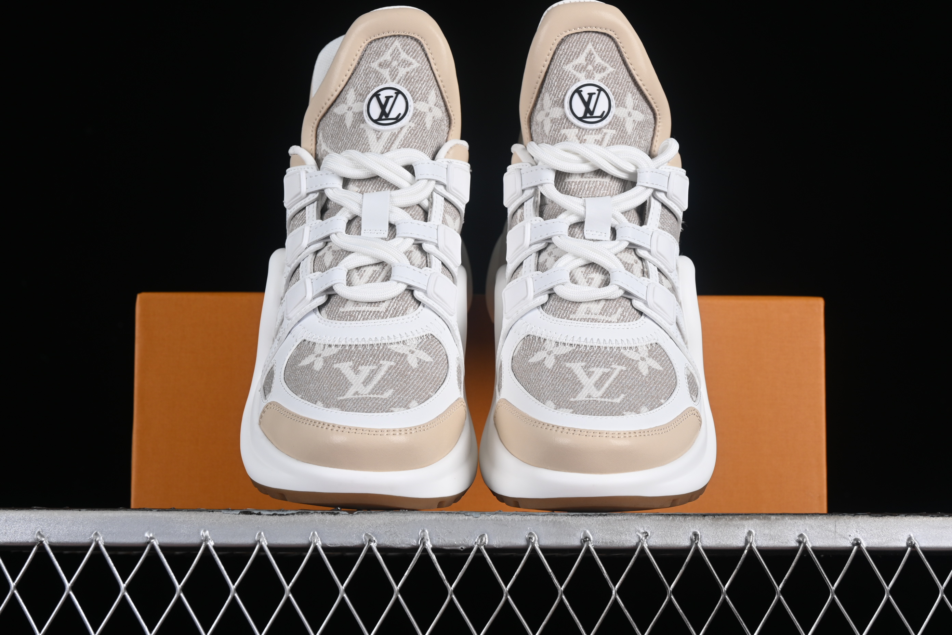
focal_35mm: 75
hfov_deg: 27.0
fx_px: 1983
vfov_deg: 18.2
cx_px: 476
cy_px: 318
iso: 160
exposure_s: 1/80
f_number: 8
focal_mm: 50
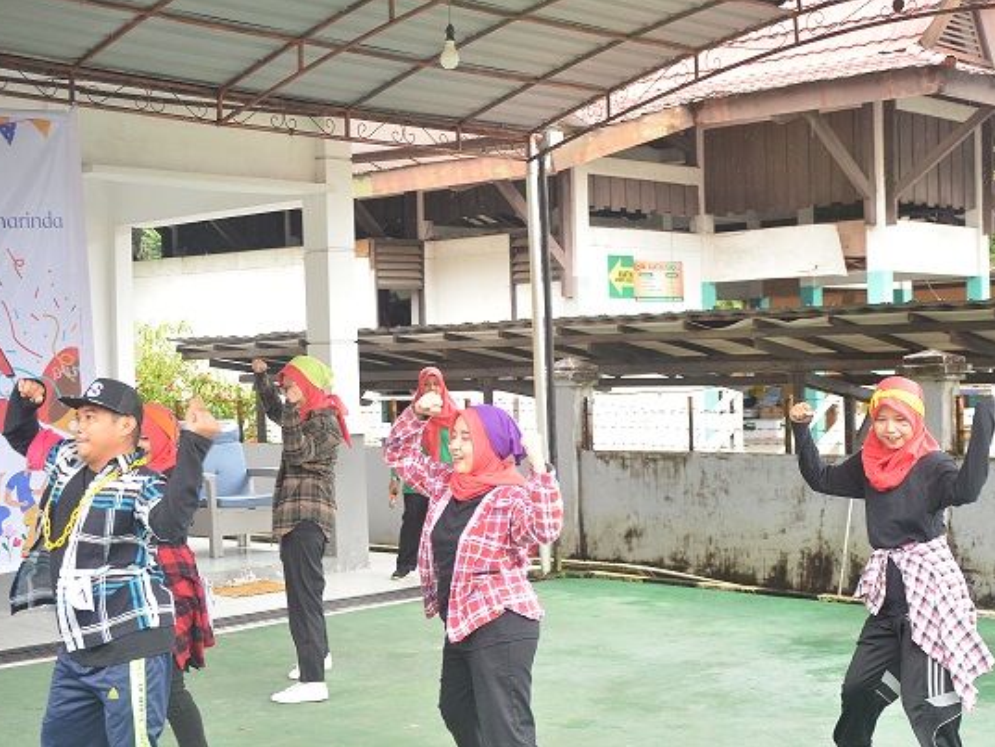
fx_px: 1898
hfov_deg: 29.4
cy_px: 373
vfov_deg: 22.3
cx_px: 515
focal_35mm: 66
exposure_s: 1/200
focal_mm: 40
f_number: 4.5
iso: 1600
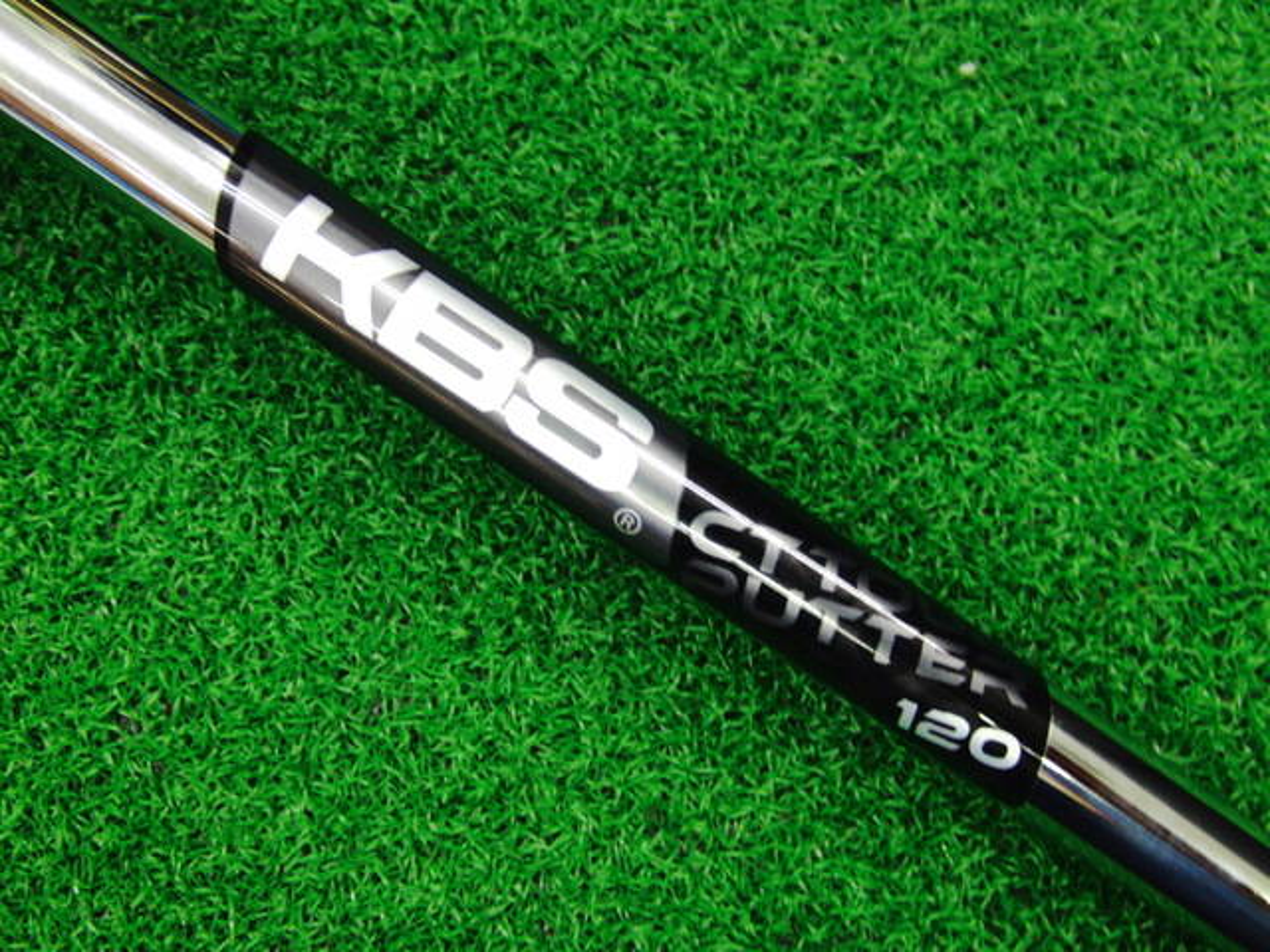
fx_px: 1357
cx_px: 635
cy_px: 476
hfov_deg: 50.1
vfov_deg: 38.7
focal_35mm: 37
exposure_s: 1/30
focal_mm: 6.42
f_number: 3.6
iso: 400
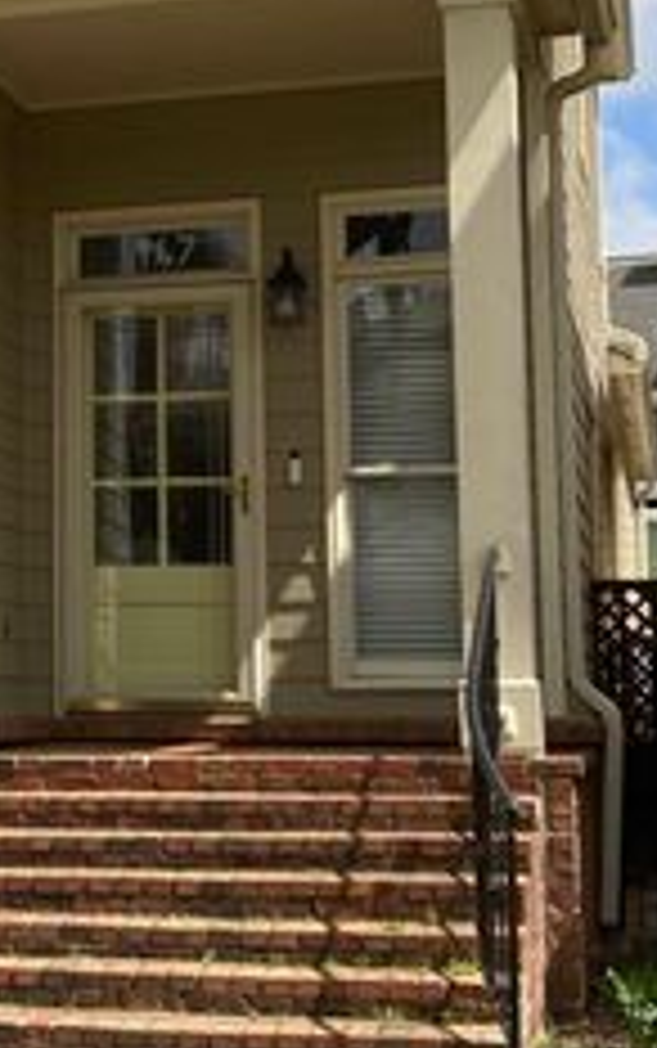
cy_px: 376
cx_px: -122
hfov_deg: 14.9
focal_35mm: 85
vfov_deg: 24.3
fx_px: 2431
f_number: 1.8
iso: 20
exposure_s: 1/1567
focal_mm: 3.99
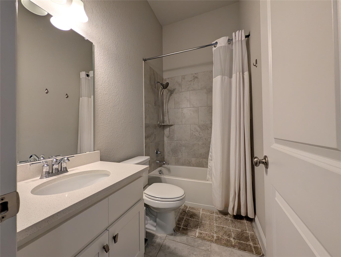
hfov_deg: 110.5
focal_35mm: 12
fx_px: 118
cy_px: 128
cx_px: 170
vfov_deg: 94.6
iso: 120
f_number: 1.7
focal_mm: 2.02
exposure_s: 1/120
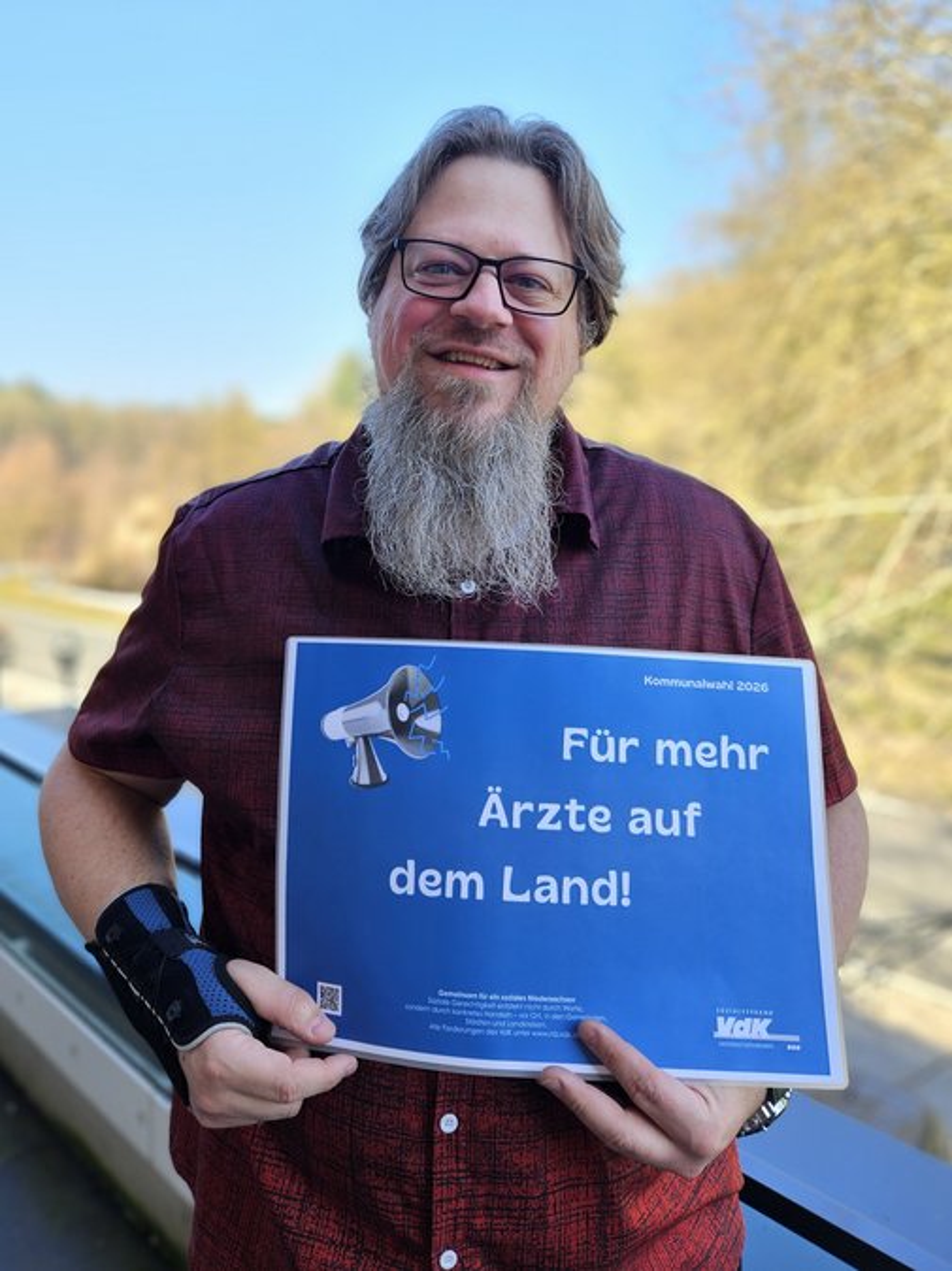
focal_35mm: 23
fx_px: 844
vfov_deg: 73.9
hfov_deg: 58.8
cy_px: 636
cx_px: 476
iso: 25
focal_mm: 5.4
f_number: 1.8
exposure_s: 1/158
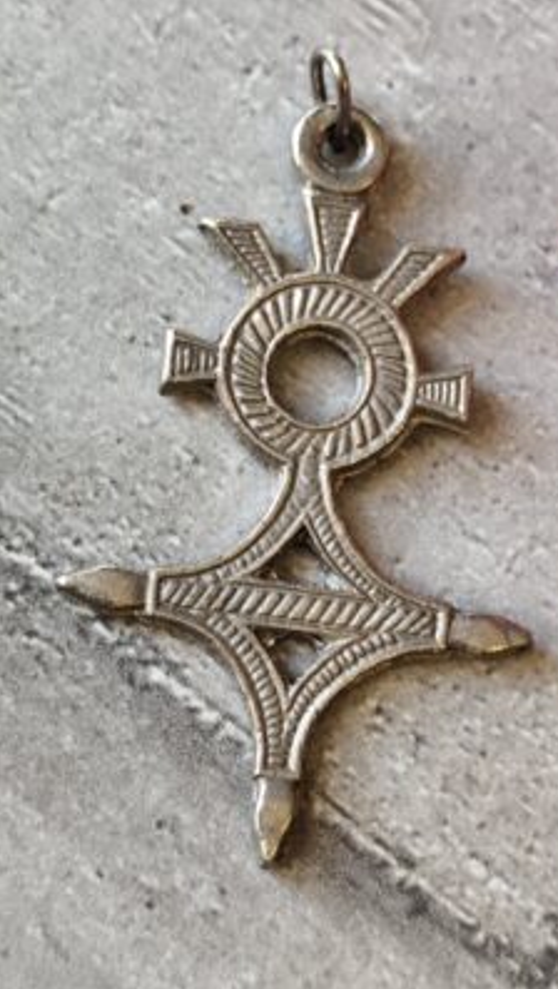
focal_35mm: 102
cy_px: 496
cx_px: 331
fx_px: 2677
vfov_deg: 20.9
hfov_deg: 11.9
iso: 200
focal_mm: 6.19
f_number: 1.65
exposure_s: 1/50
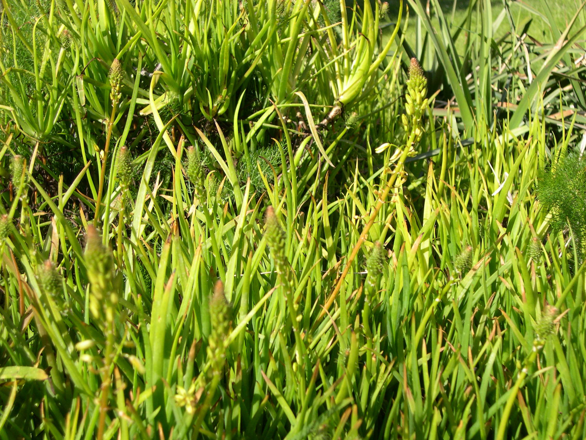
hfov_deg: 31.2
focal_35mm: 62
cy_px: 220
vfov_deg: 23.7
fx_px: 1050
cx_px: 293
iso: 100
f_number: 3.5
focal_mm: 13.2
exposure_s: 1/517
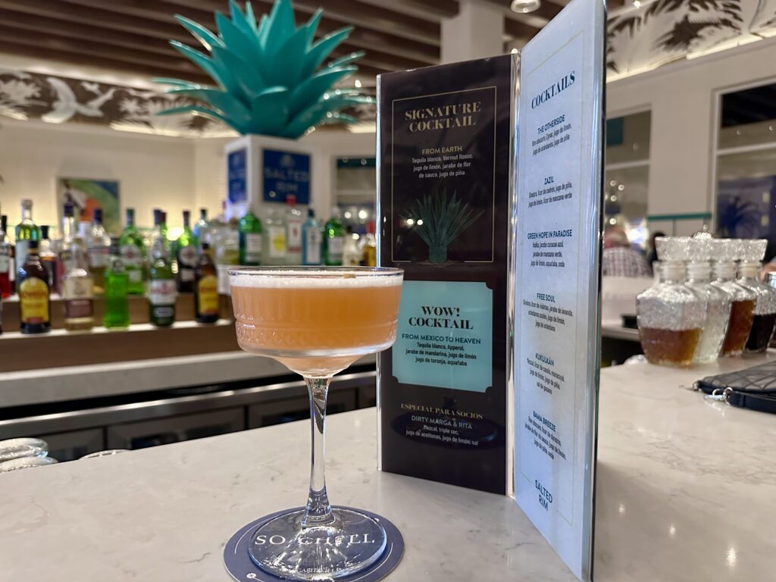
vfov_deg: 56.8
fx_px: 538
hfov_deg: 71.6
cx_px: 388
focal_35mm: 24
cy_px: 291
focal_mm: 6.86
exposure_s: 1/40
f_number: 1.78
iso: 800
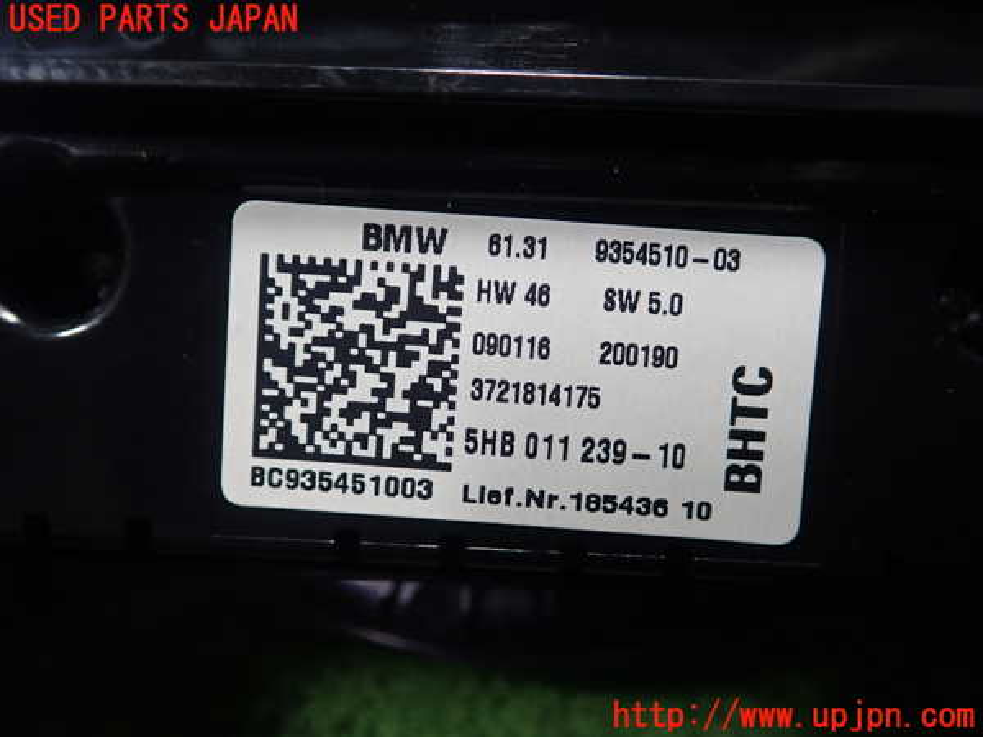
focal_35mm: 30
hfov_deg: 60.0
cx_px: 492
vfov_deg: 46.8
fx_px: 852
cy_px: 368
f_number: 2.3
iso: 250
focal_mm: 5.5
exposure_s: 1/125
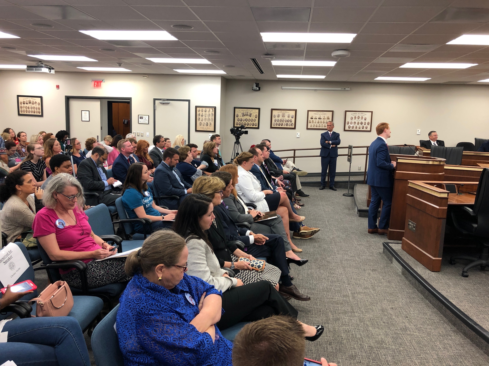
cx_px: 244
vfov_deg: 49.7
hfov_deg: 63.4
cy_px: 183
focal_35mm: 28
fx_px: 396
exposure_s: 1/24
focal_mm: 3.99
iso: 40
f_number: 1.8
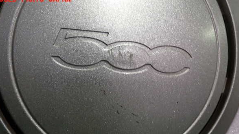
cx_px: 119
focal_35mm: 49
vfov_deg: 24.3
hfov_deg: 42.1
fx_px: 310
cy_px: 85
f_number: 2.9
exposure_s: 1/40
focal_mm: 7.84
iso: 320
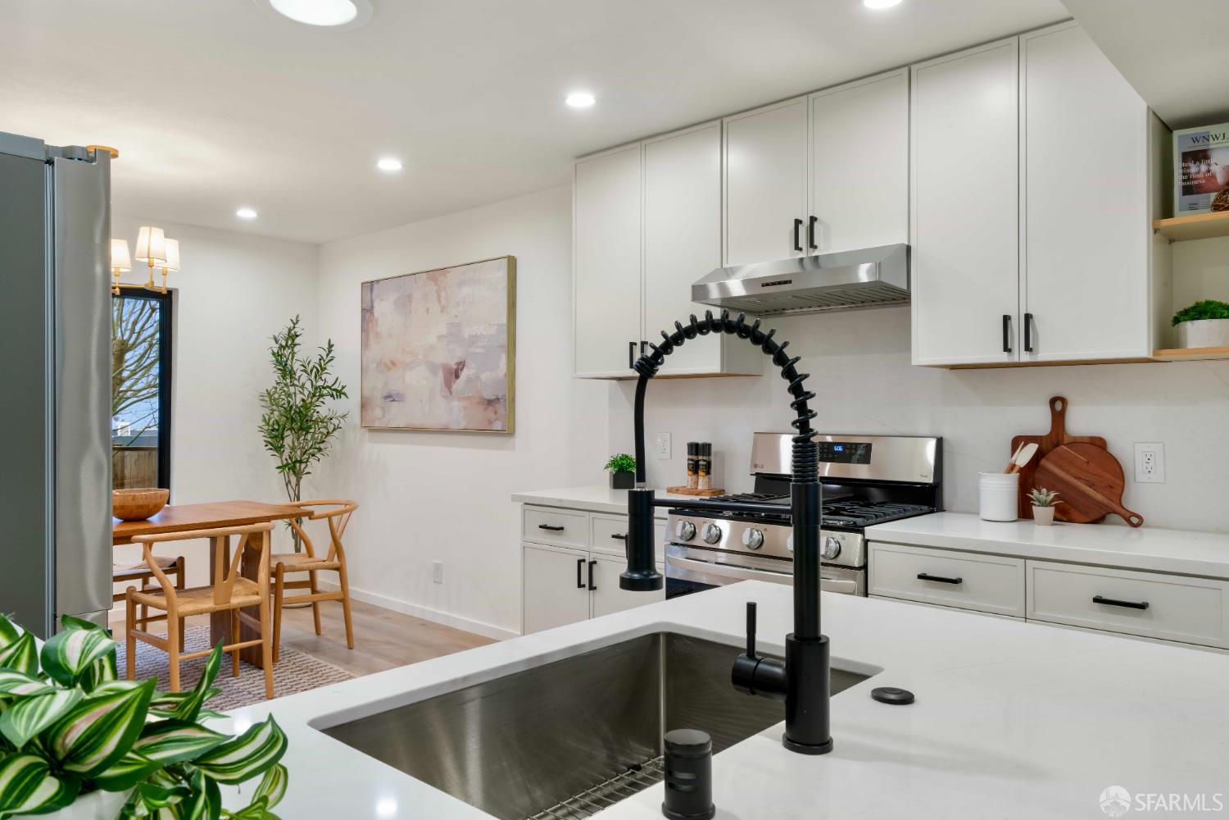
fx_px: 853
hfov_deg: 71.5
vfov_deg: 51.3
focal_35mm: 25
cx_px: 614
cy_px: 410
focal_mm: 25
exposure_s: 1/2
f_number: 16
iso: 400
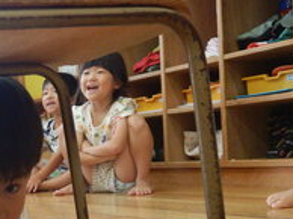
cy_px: 182
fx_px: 524
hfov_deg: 29.6
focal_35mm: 62
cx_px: 15
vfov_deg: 23.2
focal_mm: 4.3
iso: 125
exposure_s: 1/30
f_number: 2.8
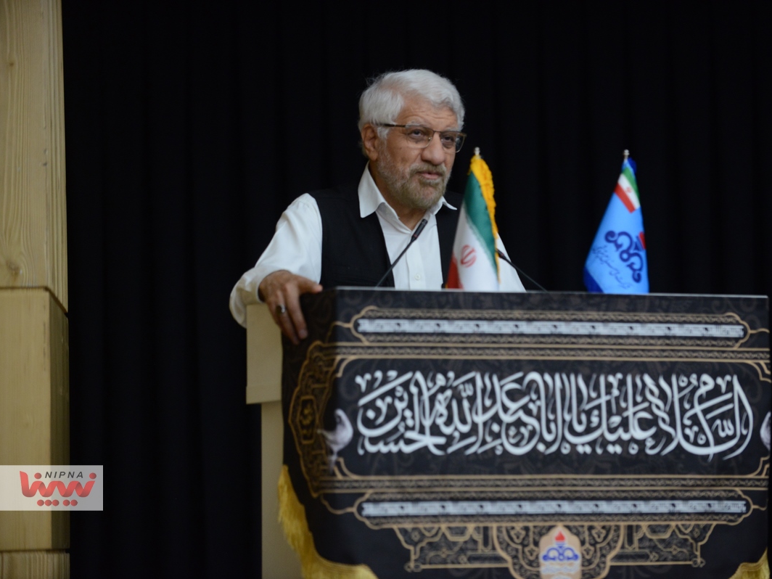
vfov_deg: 10.5
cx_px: 432
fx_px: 3145
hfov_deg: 14.0
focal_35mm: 141
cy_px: 290
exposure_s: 1/100
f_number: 2.8
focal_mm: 130
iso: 2000
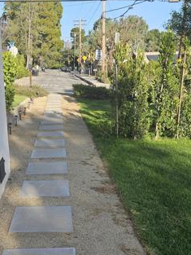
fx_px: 346
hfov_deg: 30.7
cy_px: 193
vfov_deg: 39.3
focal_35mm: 47
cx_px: 63
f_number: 1.7
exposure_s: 1/354
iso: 10
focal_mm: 6.3
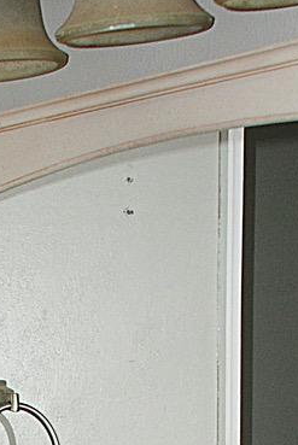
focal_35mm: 125
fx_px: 1548
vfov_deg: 14.6
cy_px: 765
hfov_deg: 10.9
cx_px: 25
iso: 200
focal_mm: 20
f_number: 3.8
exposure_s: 1/60
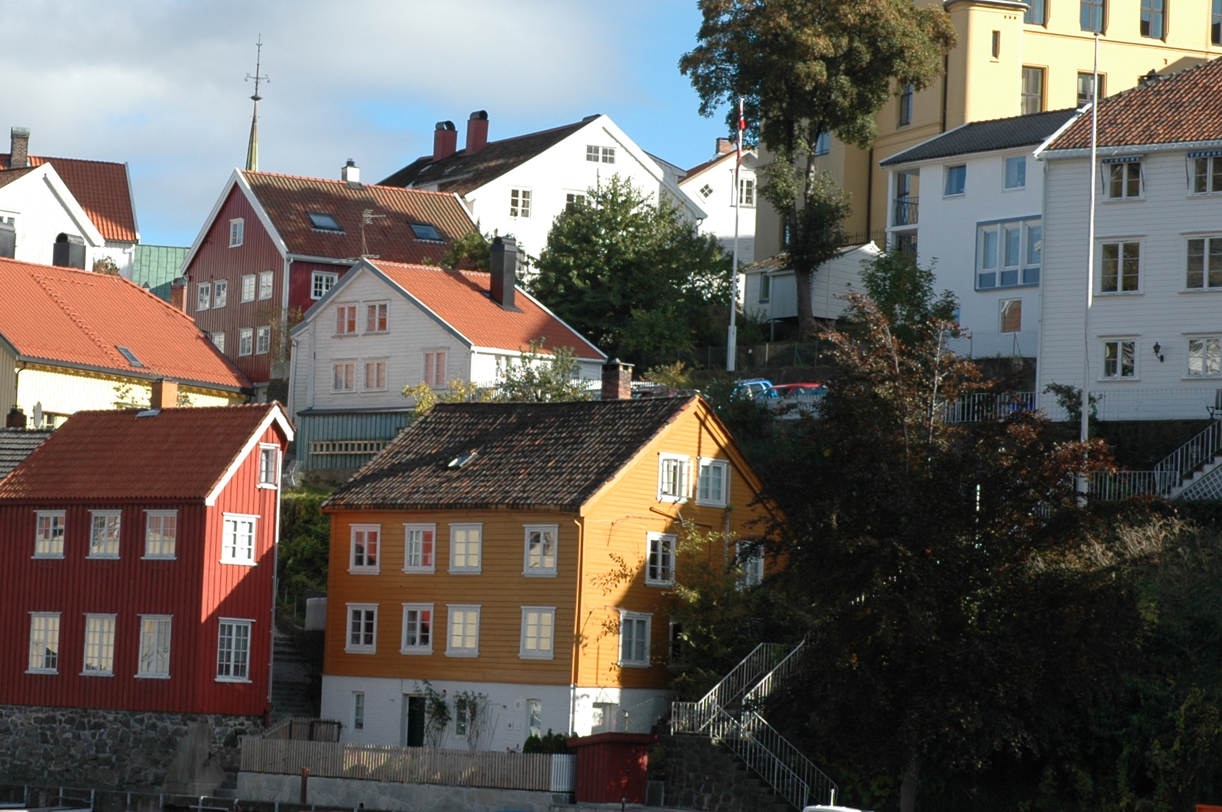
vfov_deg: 11.9
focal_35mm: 115
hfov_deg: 17.8
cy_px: 261
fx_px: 3900
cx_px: 401
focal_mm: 46
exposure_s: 1/320
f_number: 9
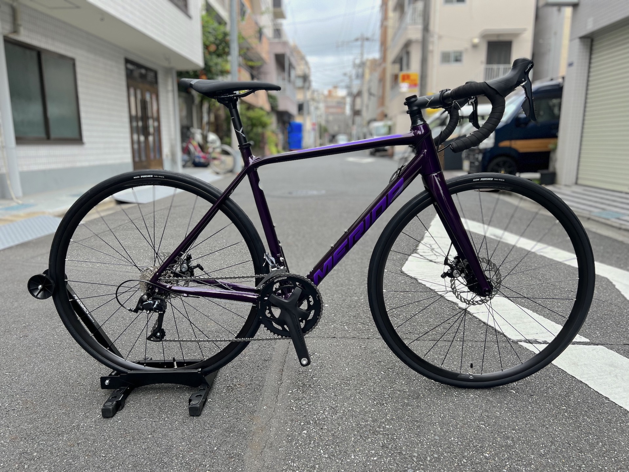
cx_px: 314
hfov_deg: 67.3
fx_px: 472
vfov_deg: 53.1
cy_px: 236
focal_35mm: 26
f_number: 1.5
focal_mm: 5.7
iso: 50
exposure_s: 1/121
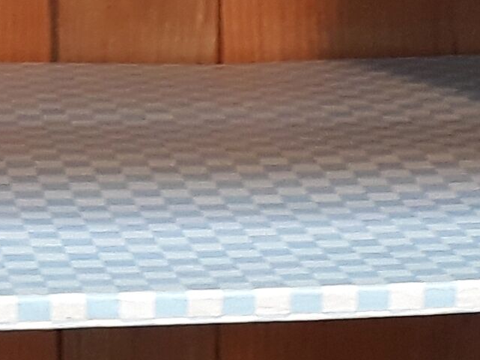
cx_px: 204
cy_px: 592
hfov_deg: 11.4
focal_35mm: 174
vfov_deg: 8.3
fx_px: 2411
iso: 160
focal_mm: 3.71
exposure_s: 1/50
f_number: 1.7
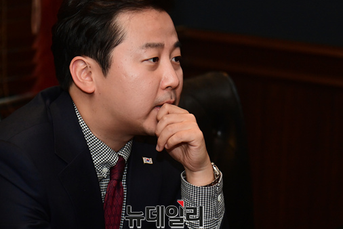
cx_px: 163
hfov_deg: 13.0
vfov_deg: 8.7
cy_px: 98
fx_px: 1506
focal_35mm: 158
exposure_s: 1/250
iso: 4000
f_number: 4.8
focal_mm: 125
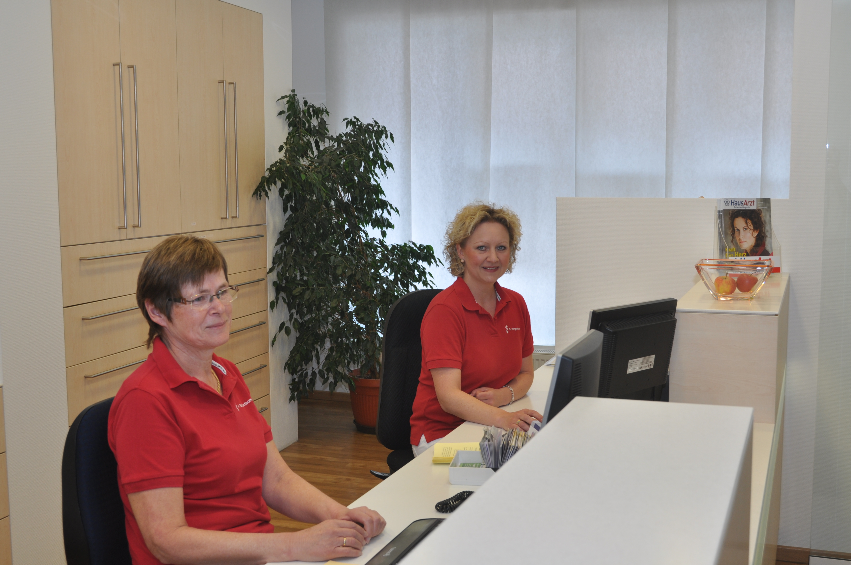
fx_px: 1027
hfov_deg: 45.0
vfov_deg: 30.8
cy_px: 282
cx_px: 426
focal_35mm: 44
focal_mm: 29
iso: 200
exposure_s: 1/30
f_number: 6.3
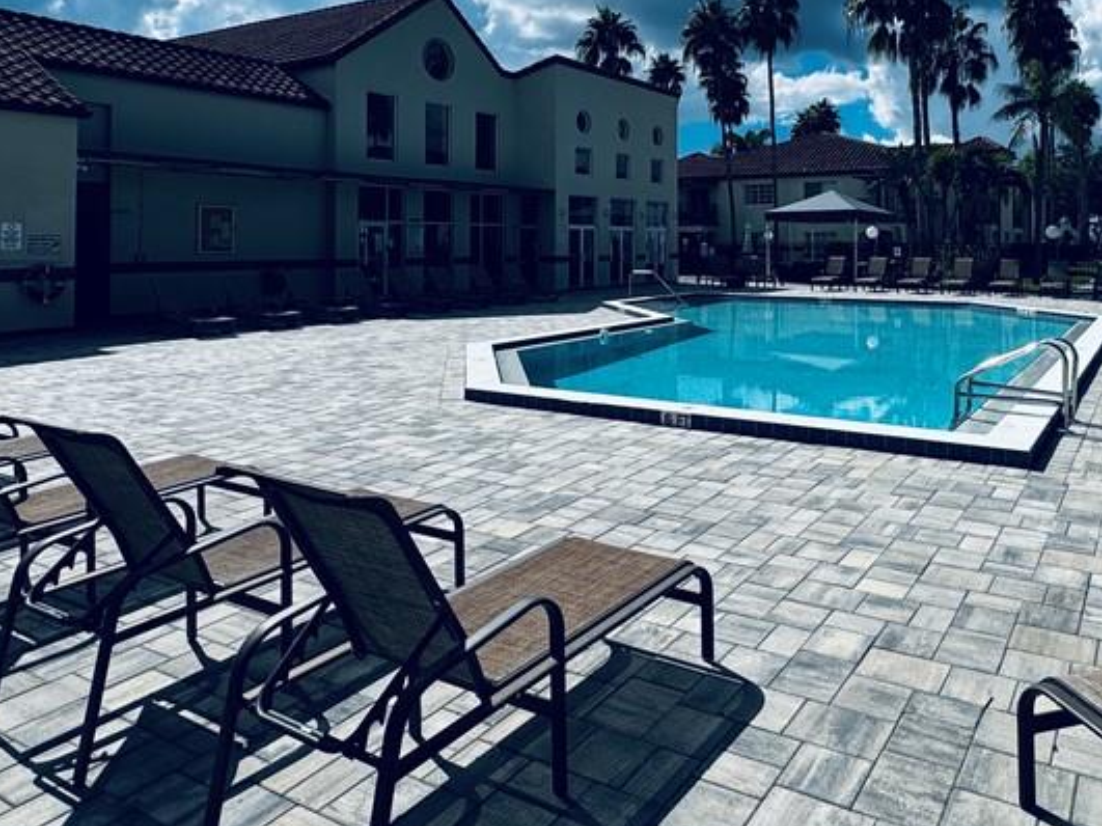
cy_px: 228
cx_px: 708
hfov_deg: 64.1
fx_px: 859
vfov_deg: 49.7
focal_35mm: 27
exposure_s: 1/3906
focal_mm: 2.22
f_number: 2.2
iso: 40
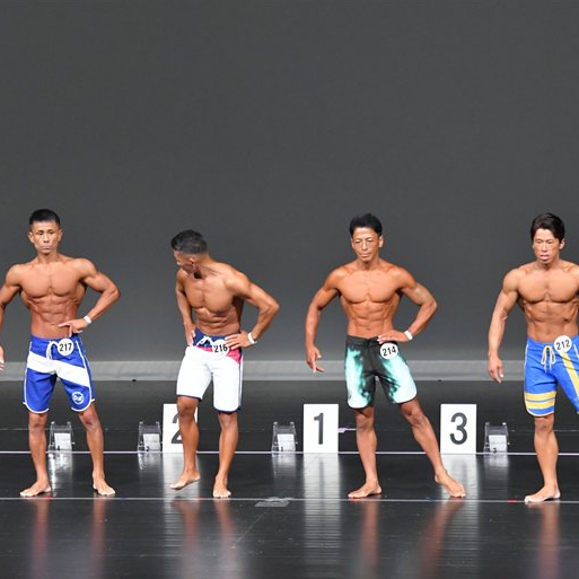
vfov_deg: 6.8
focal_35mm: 259
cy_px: 290
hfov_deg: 6.8
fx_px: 4901
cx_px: 151
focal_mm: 135
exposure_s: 1/400
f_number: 5.6
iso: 5000
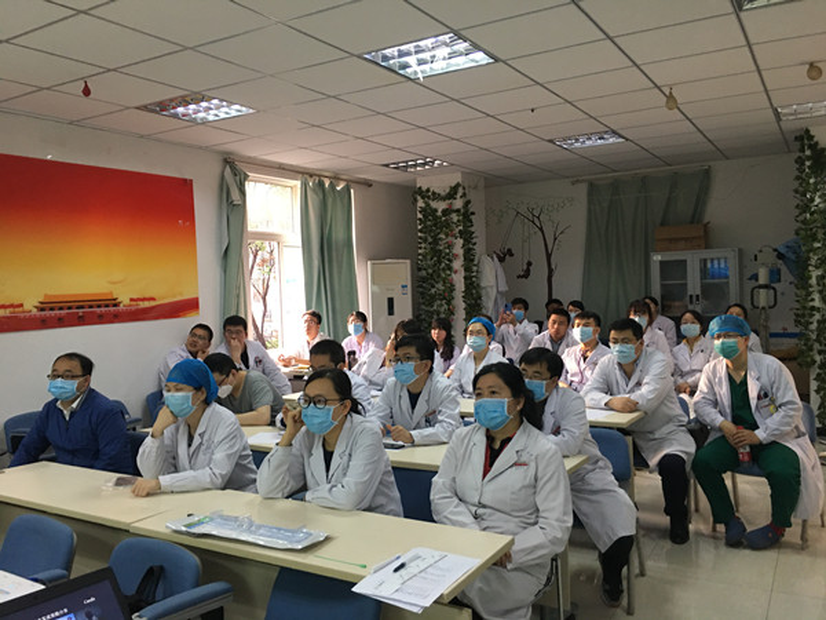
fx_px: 692
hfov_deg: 61.7
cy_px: 310
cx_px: 413
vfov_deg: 48.2
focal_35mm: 29
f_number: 2.2
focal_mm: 4.15
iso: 100
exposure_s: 1/17
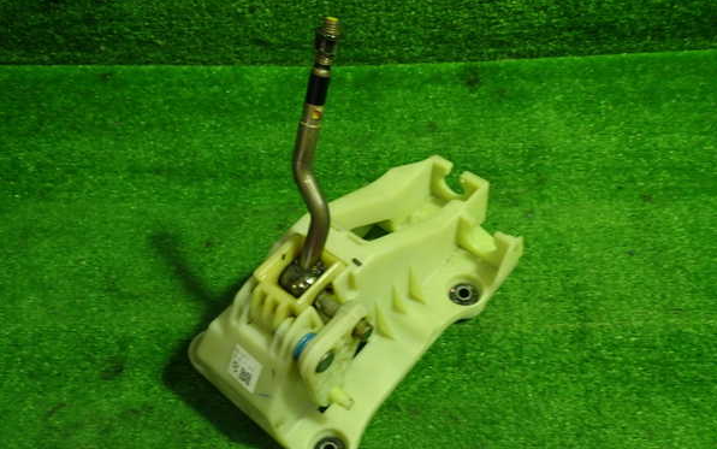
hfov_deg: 59.6
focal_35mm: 32
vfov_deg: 39.4
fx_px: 626
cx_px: 360
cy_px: 238
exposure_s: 1/30
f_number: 2.3
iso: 200
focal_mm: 5.4
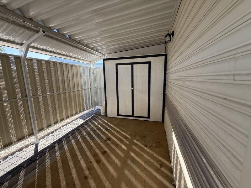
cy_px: 94
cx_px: 126
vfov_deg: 85.7
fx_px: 102
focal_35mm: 14
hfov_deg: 102.1
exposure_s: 1/300
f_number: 2.2
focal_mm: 2.22
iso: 64
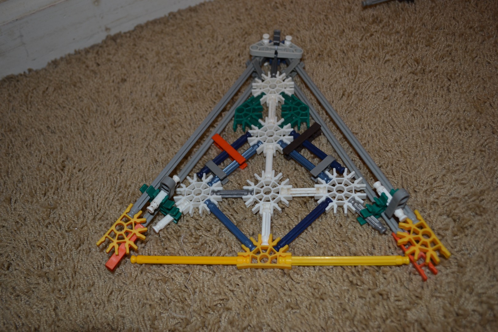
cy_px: 166
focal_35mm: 30
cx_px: 249
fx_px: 415
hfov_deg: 61.9
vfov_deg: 43.6
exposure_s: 1/60
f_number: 3.8
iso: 200
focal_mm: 20
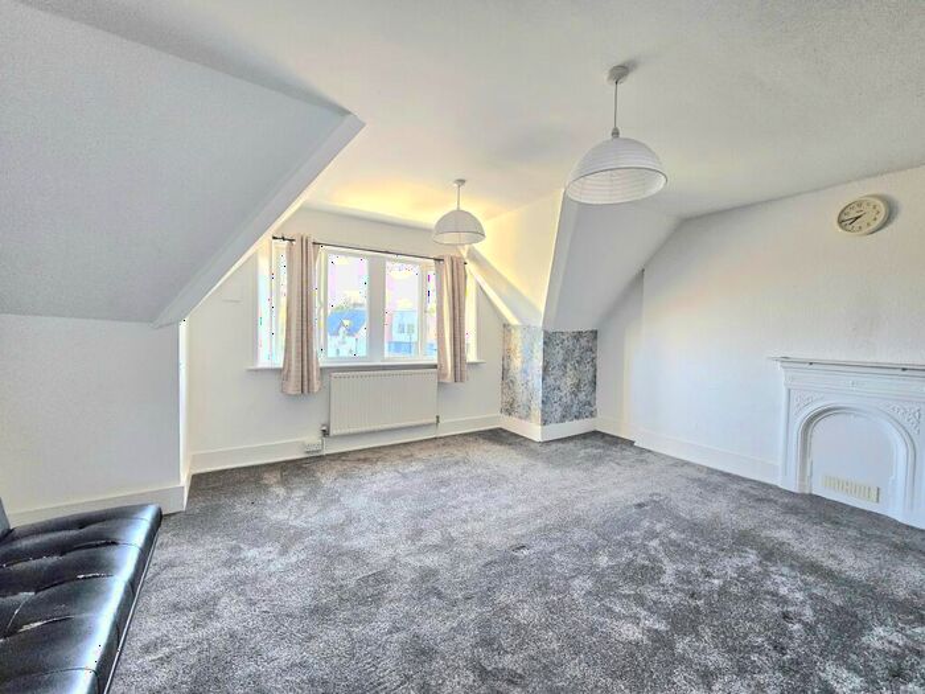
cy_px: 347
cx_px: 462
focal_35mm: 13
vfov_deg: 89.9
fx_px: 347
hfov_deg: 106.2
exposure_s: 1/71.4
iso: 160
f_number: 2.2
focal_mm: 2.2
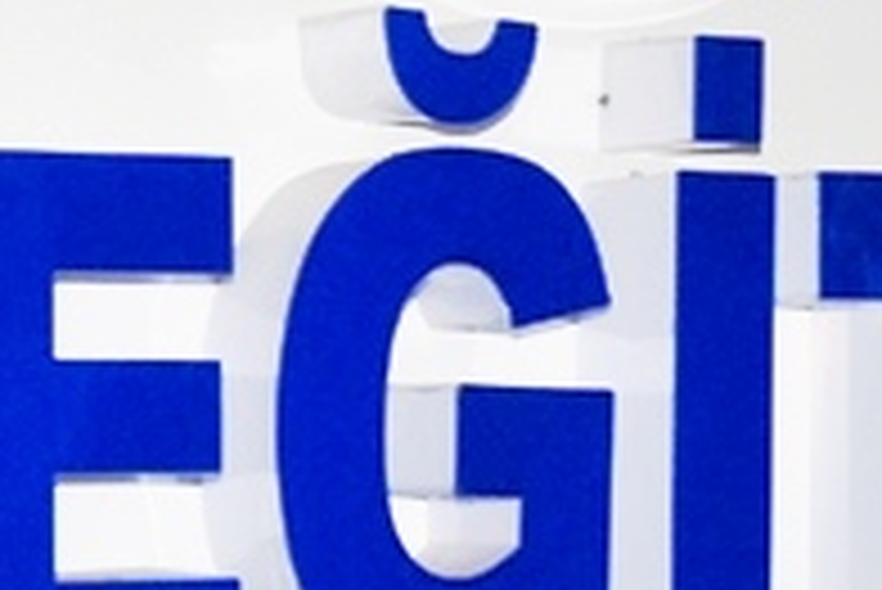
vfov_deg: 7.8
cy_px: 549
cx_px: 389
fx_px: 4315
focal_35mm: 176
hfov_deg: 11.7
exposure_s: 1/60
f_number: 4
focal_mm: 20
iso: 400
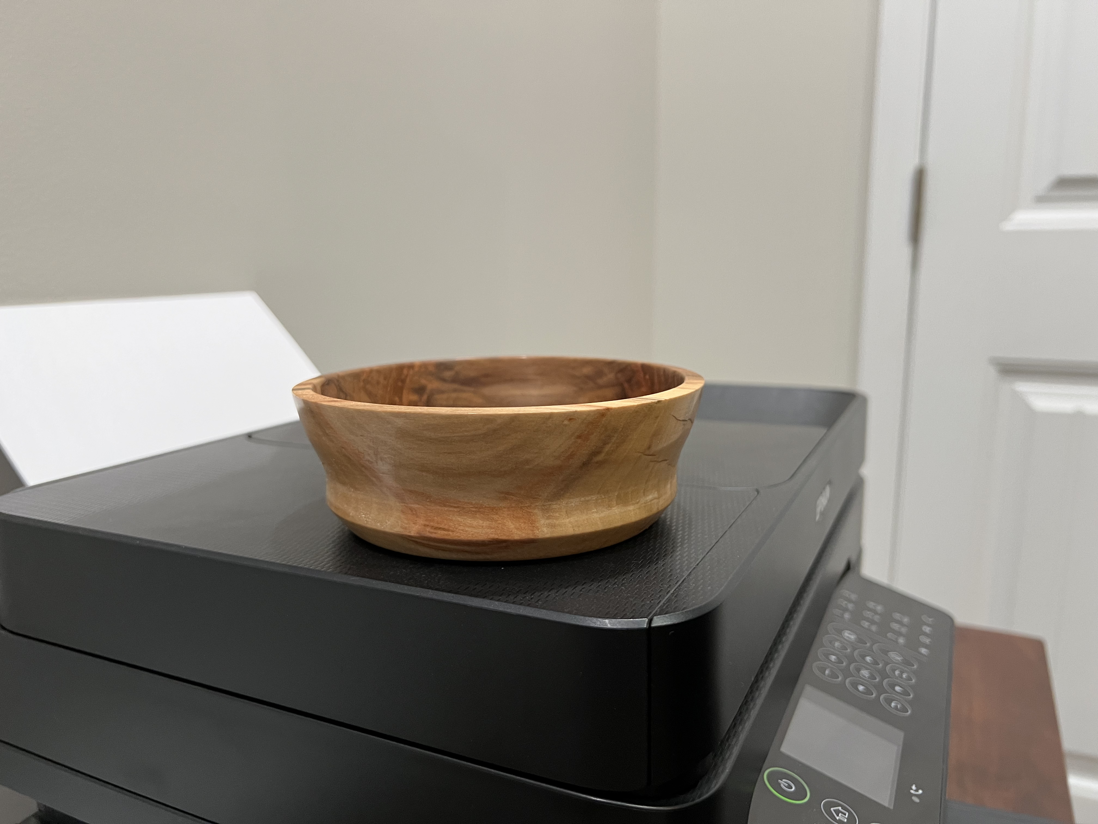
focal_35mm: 26
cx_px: 549
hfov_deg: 67.3
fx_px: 825
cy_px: 412
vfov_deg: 53.1
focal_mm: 5.7
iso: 160
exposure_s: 1/60
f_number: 1.5
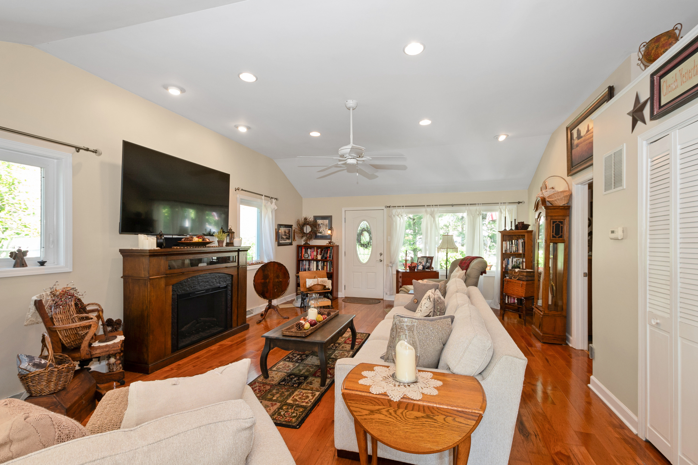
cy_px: 232
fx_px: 291
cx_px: 349
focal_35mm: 15
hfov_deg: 100.4
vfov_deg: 77.3
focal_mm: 10
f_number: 7.1
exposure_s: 1/10
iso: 250
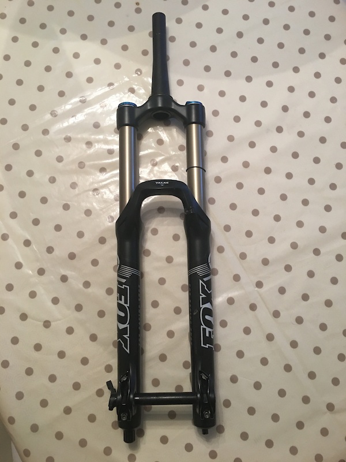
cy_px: 231
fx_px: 386
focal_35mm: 29
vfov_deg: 61.7
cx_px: 173
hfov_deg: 48.2
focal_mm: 4.15
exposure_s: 1/17
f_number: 2.2
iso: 80
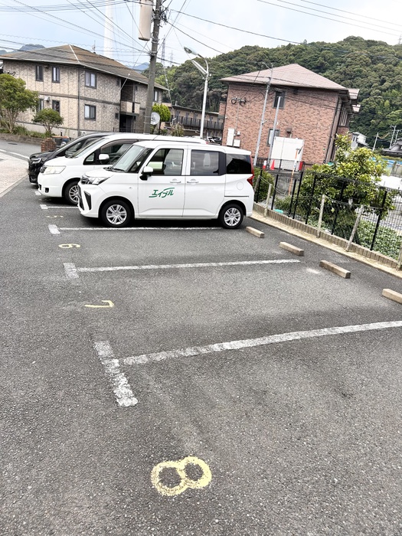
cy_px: 268
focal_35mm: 26
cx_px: 201
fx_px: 403
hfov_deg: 53.1
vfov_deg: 67.3
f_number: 1.5
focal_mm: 5.7
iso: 50
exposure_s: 1/1159
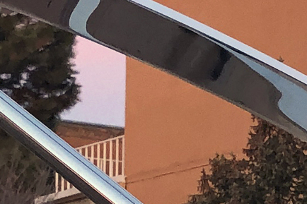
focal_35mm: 222
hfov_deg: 9.1
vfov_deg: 6.1
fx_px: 1892
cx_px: 411
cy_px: 308
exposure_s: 1/60
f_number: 1.8
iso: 320
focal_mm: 3.99
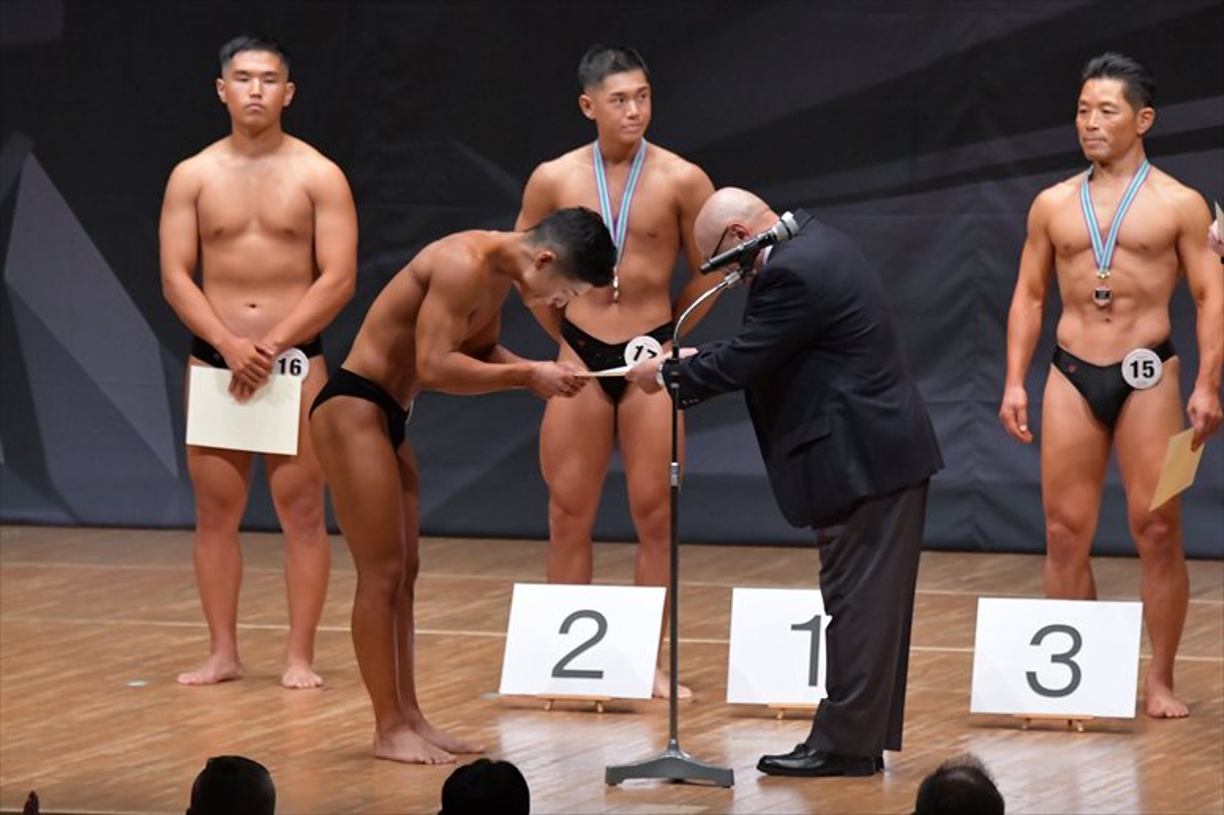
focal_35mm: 270
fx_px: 9176
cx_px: 612
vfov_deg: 5.1
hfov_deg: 7.6
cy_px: 408
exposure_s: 1/400
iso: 6400
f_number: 5.6
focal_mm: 180
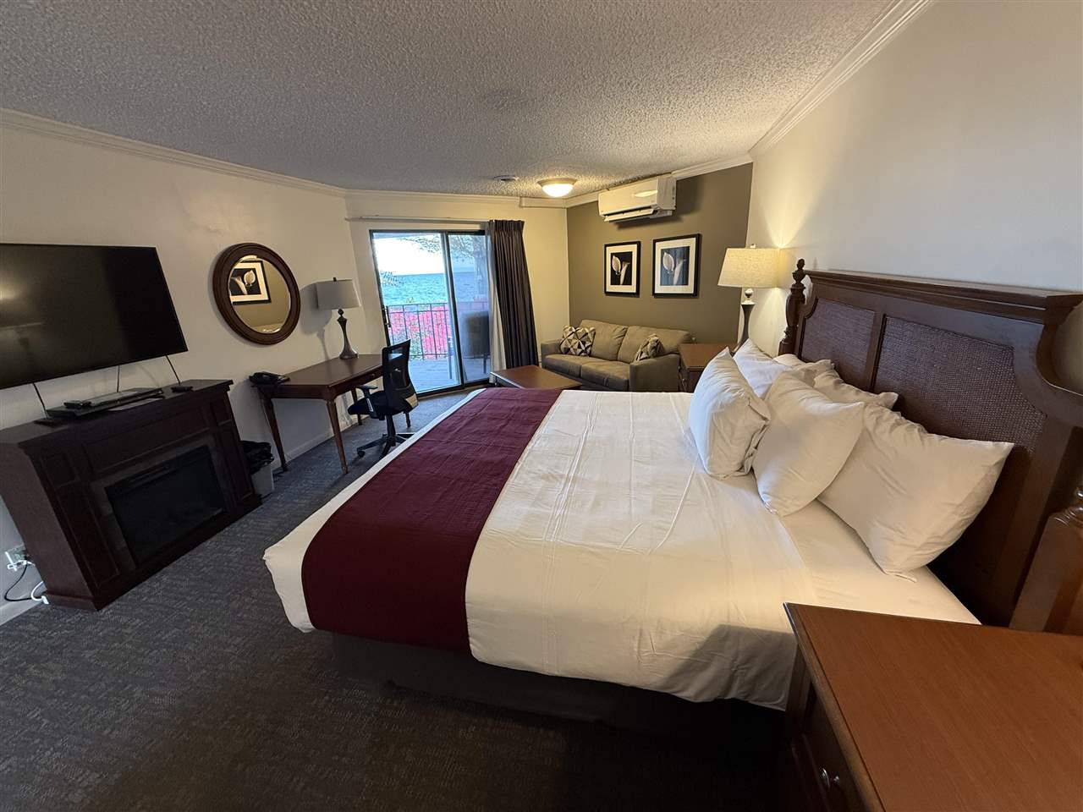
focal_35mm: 14
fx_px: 438
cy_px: 406
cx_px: 542
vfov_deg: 85.7
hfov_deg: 102.1
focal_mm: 2.22
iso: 250
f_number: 2.2
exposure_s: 1/60
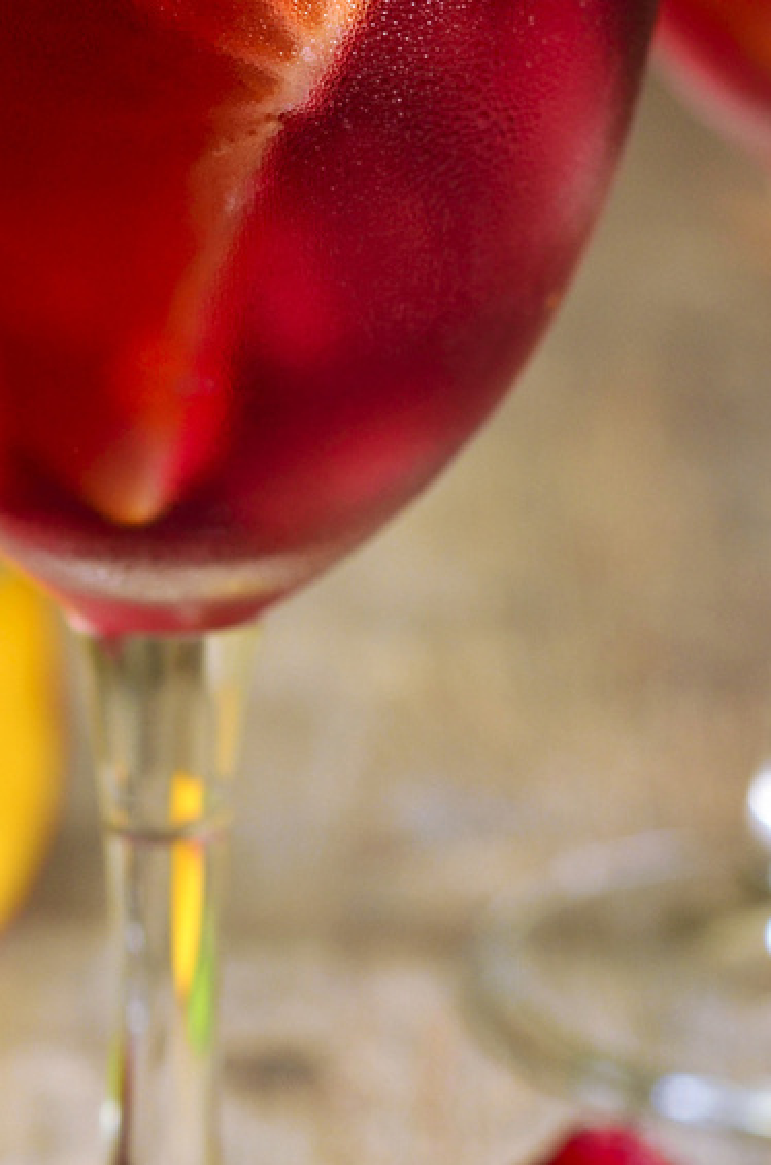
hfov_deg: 6.7
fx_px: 6585
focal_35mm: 204
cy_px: 313
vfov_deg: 10.1
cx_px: 330
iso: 200
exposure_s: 1/8
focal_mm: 60
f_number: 5
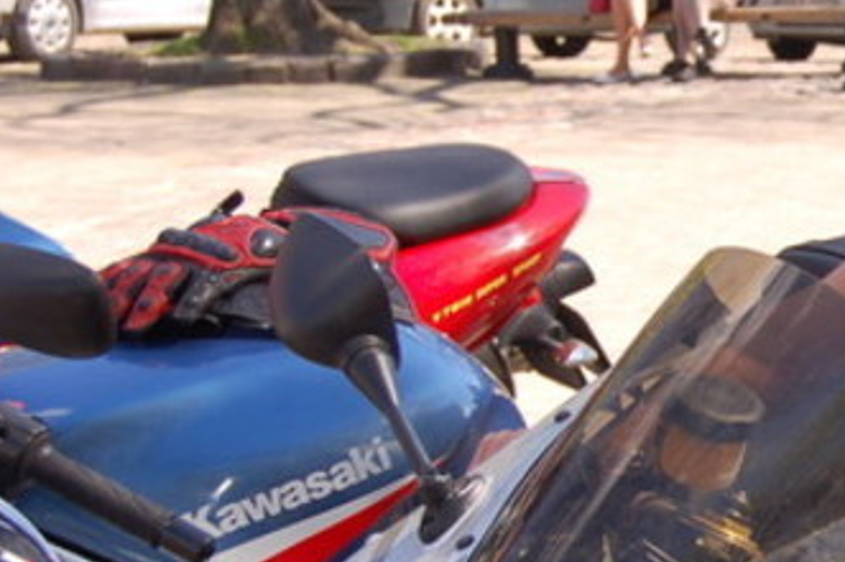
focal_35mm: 167
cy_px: 292
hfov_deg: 11.9
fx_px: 3916
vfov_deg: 8.2
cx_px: 1167
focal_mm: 38
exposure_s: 1/200
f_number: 5.6
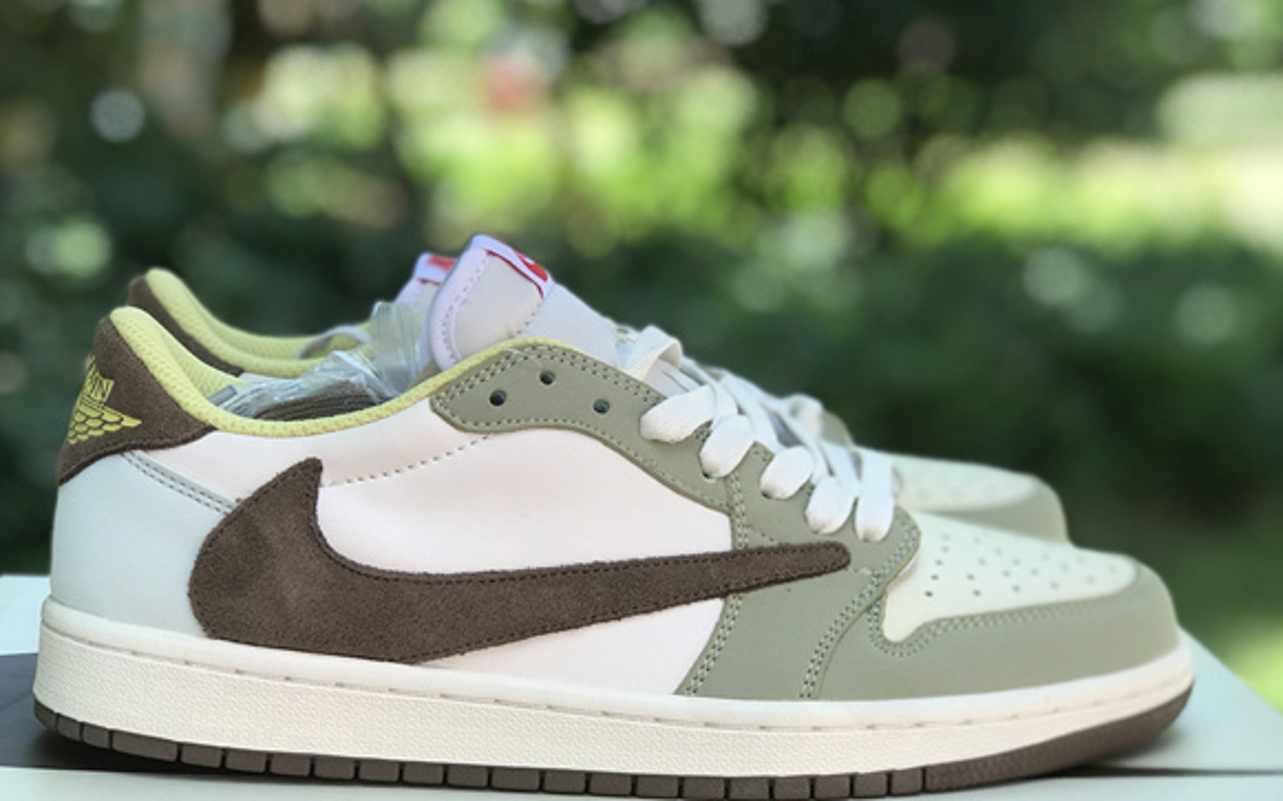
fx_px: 2692
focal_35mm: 77
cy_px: 462
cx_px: 609
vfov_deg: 16.9
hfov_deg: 26.8
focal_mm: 6.6
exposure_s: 1/109
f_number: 2.8
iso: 20
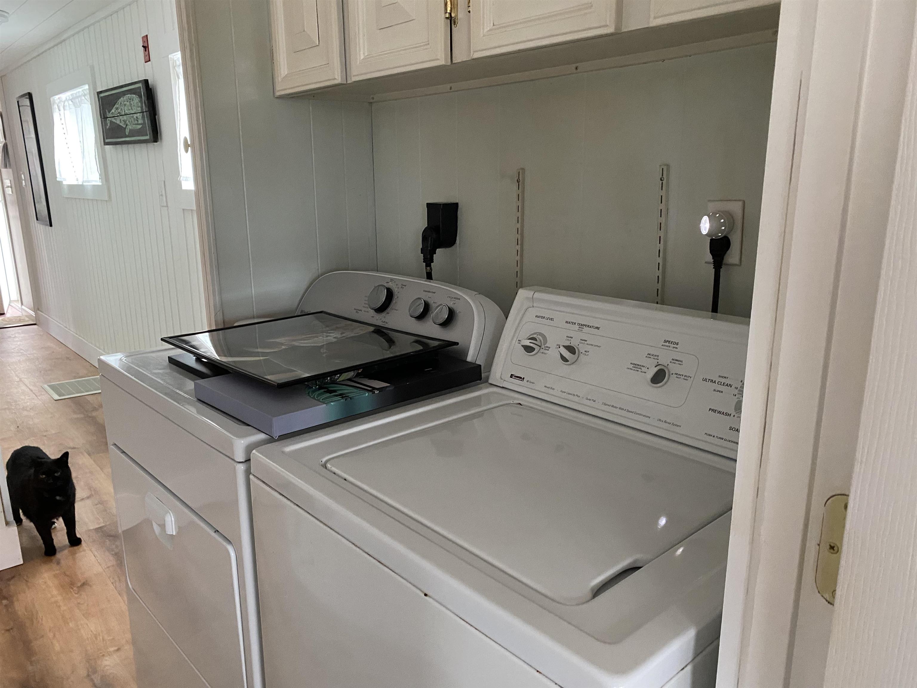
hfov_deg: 67.3
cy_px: 344
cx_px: 458
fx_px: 689
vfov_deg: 53.1
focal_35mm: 26
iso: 500
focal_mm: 4.25
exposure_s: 1/60
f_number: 1.8
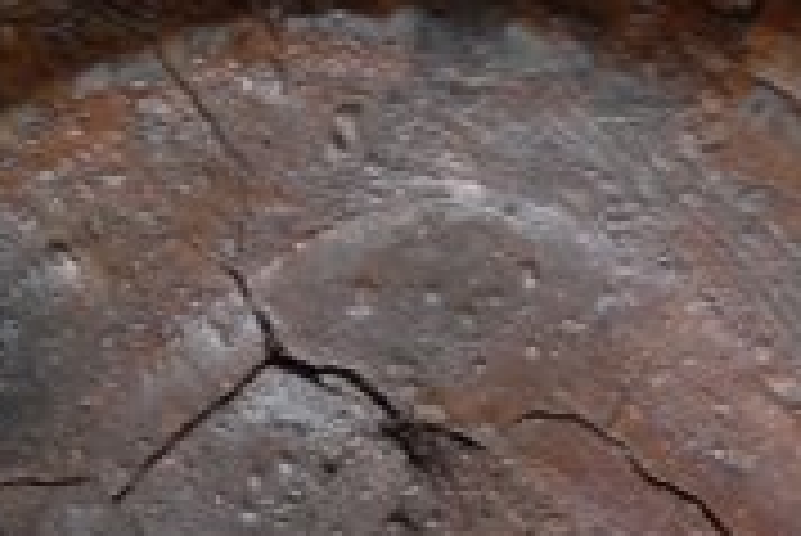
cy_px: 1167
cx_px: 349
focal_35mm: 751
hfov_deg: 2.7
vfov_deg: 1.8
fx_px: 16731
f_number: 10
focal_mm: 105
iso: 400
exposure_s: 1/60
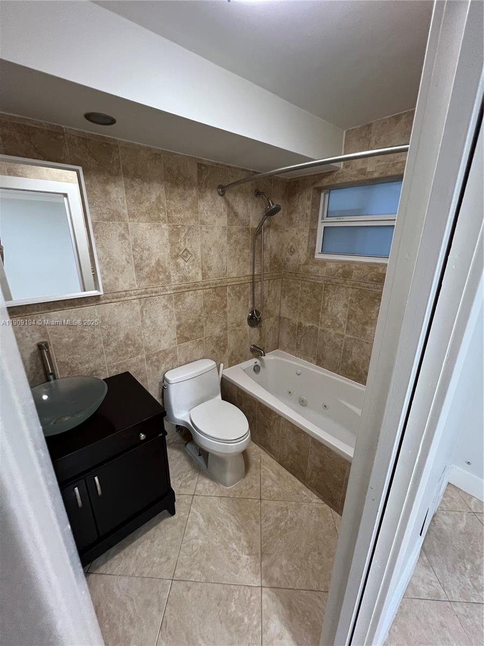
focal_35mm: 13
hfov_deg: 89.9
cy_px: 323
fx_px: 242
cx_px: 242
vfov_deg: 106.2
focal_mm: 1.57
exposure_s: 1/60
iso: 500
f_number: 1.8
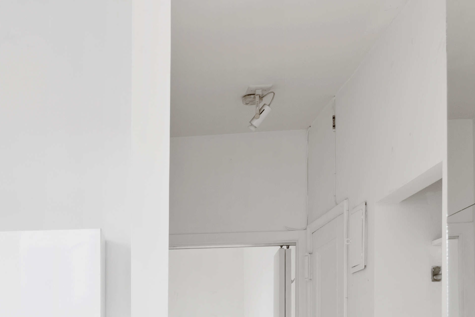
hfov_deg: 28.4
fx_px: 858
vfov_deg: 19.9
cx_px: -37
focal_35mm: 65
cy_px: 363
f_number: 13
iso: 100
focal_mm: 15
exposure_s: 1/4
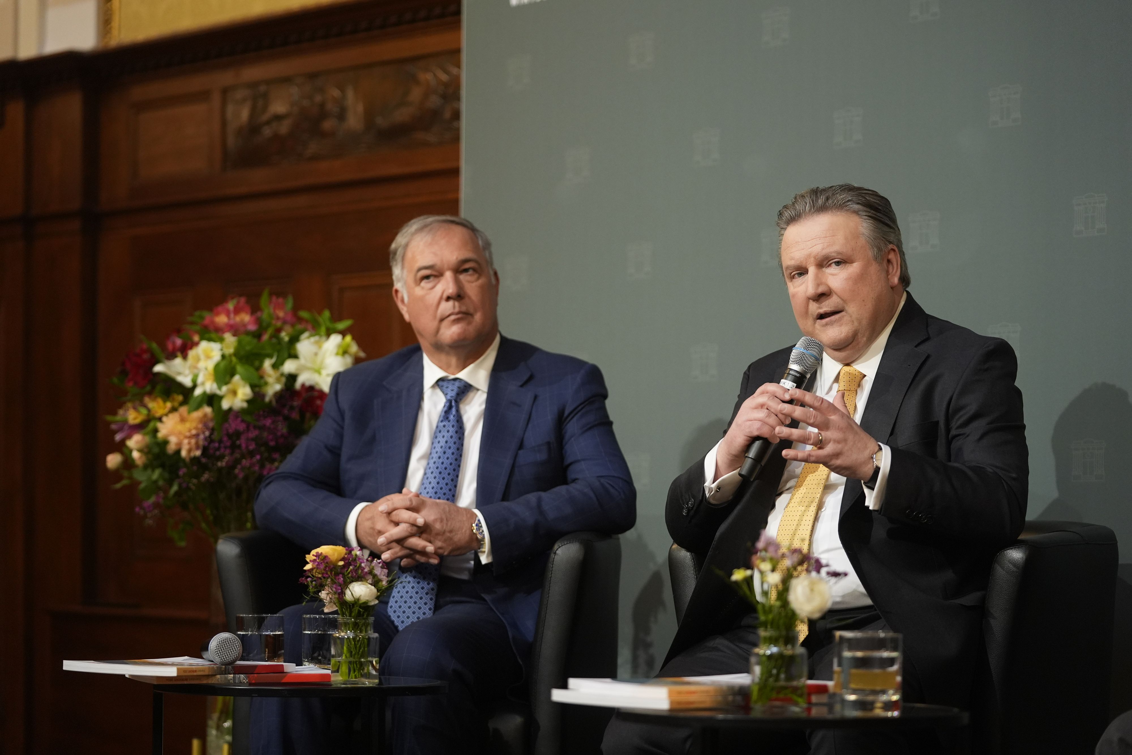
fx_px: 2987
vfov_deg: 14.4
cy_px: 378
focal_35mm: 95
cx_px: 566
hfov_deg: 21.5
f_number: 2.8
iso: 2000
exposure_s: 1/320
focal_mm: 95
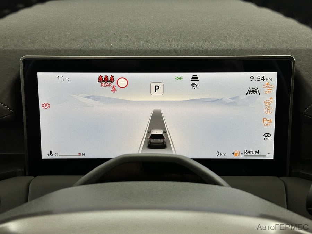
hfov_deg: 39.7
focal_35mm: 48
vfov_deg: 30.3
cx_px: 156
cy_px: 117
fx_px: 433
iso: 80
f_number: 1.78
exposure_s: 1/76
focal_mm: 6.86
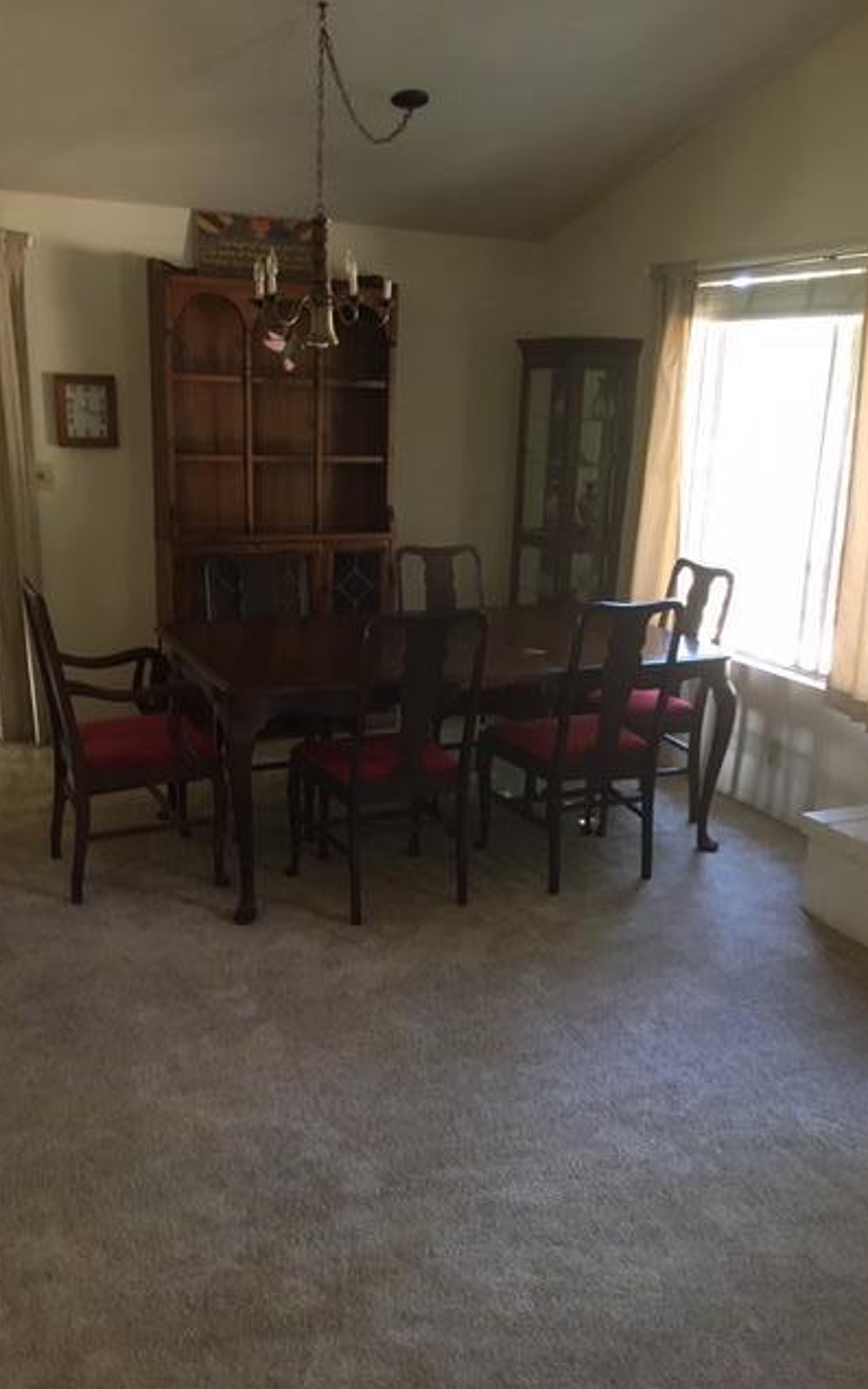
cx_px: 409
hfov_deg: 40.6
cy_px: 698
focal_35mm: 31
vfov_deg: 61.2
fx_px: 1173
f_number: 2.2
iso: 200
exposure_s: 1/24
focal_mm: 4.15
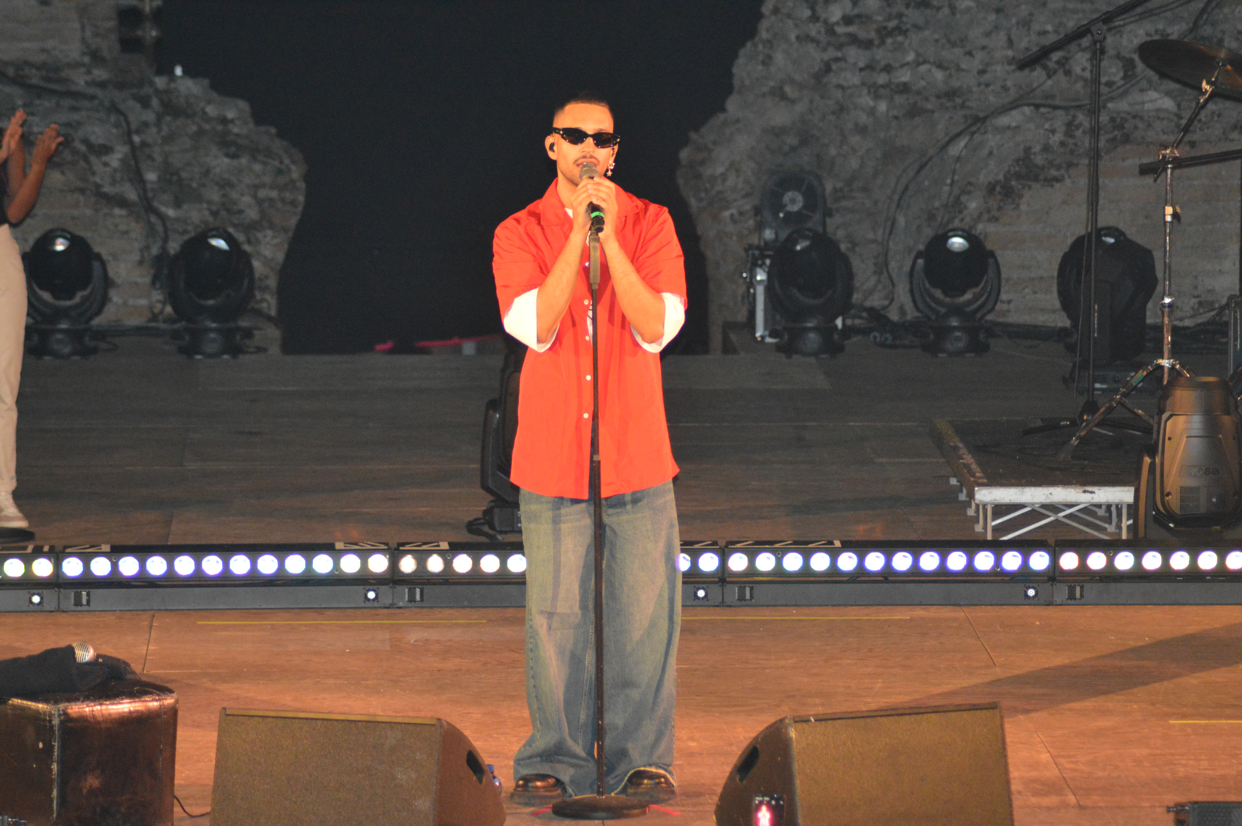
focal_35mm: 210
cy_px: 413
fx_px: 7239
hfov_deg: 9.8
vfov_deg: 6.5
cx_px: 621
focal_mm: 140
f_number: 4.5
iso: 3200
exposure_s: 1/60
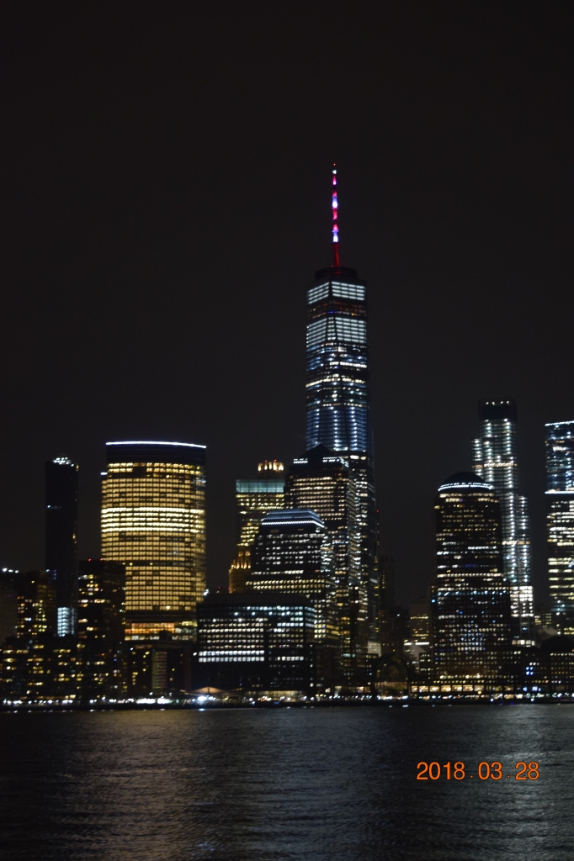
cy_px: 430
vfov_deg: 31.9
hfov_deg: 21.6
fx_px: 1508
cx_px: 287
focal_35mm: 63
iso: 1600
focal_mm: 42
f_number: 5
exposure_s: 1/8
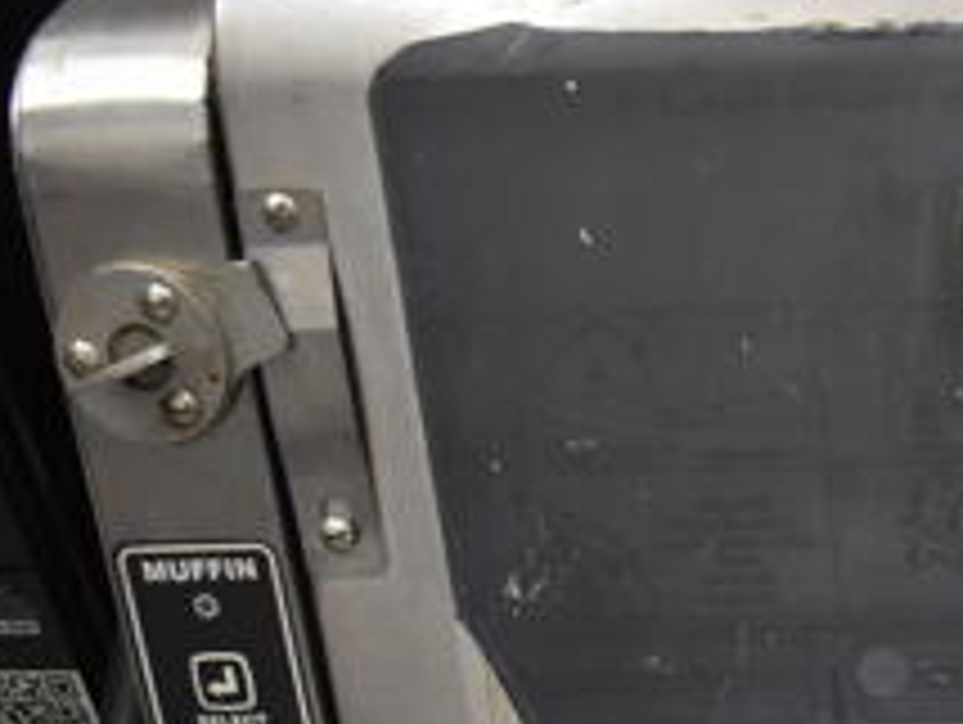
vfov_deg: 18.9
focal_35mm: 74
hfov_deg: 23.9
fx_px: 2061
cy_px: 854
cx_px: 1161
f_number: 3.5
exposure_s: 1/125
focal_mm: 18
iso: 2800
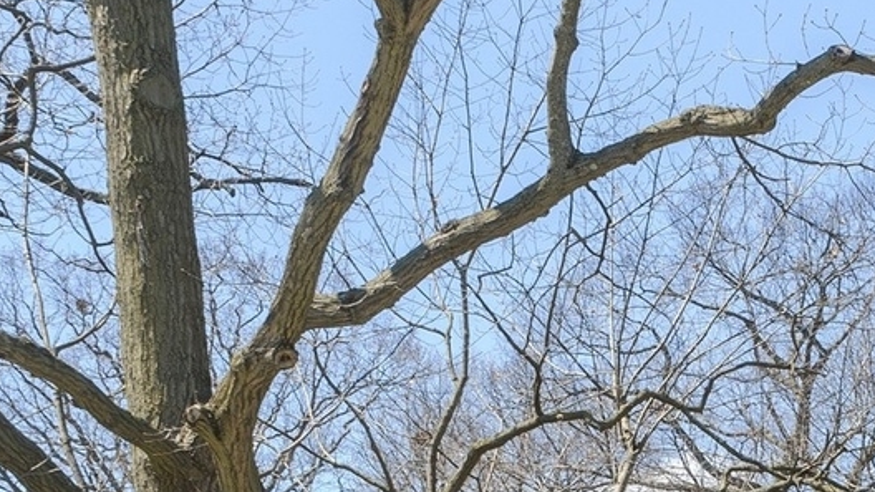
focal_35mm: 87
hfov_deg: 24.1
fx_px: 2019
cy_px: 598
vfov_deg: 13.5
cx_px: 706
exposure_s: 1/200
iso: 200
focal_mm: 27
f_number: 8
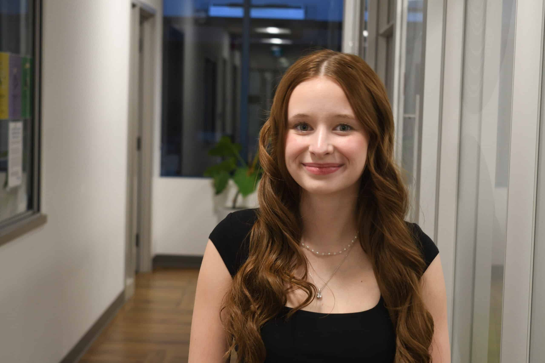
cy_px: 182
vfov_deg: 18.9
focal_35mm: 72
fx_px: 1090
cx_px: 272
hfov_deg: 28.1
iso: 800
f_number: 5.3
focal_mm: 48
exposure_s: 1/40
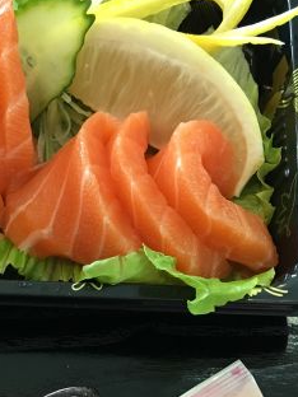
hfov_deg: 22.0
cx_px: 26
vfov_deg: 29.0
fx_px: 746
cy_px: 335
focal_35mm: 65
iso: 80
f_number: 2.2
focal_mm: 4.15
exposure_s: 1/17
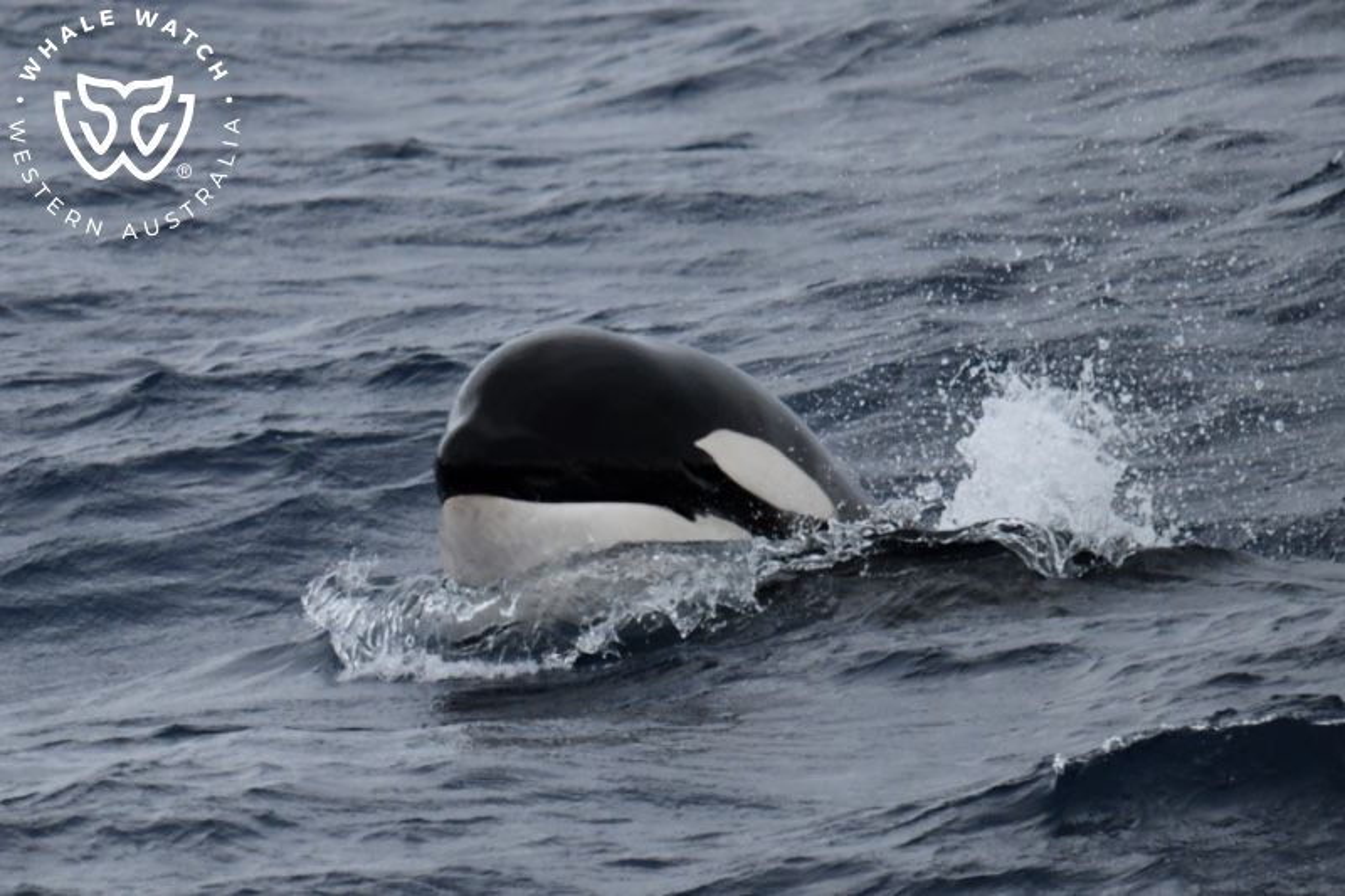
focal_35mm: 450
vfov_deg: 3.1
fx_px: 16808
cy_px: 448
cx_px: 672
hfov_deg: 4.6
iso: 1600
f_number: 6
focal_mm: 450
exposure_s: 1/8000
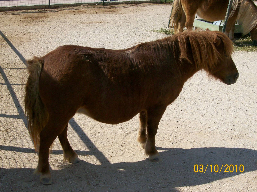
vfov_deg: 26.1
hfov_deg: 34.4
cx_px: 128
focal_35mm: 56
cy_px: 96
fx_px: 416
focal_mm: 9.4
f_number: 6
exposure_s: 1/633
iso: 80
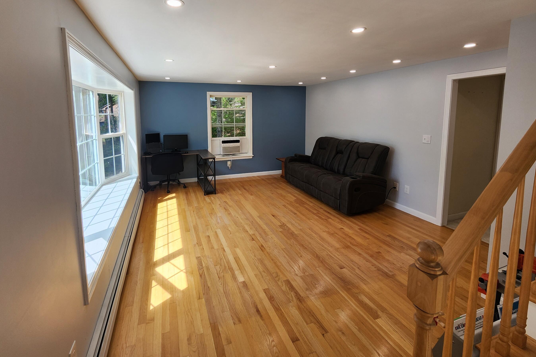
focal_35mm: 15
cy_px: 143
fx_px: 223
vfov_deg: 76.5
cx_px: 247
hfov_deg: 100.2
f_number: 2.2
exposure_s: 1/196
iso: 50
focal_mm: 2.2
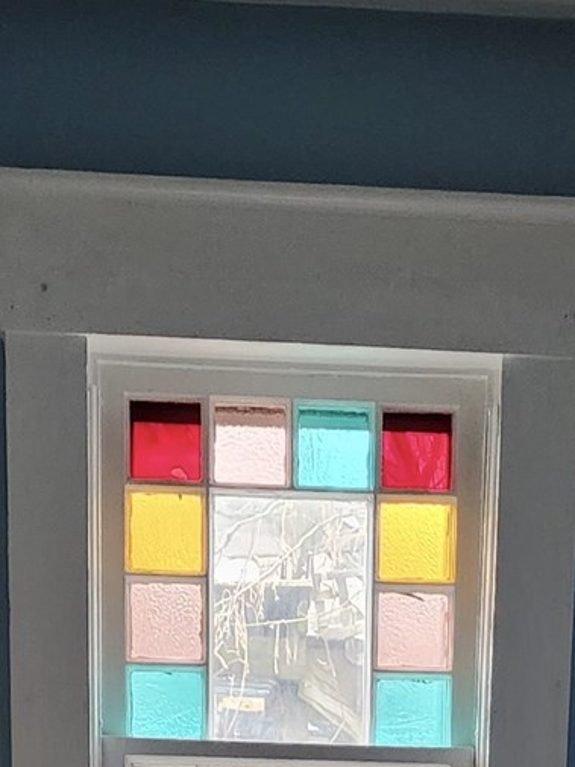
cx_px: 340
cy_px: 1457
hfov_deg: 14.1
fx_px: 2325
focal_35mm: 105
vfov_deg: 15.5
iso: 320
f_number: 1.8
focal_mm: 6.4
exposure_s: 1/120
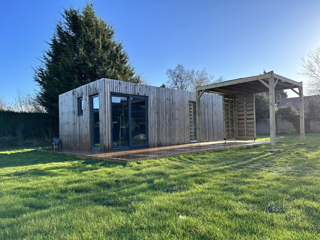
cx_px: 160
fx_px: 222
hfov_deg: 71.6
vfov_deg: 56.8
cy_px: 120
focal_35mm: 24
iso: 80
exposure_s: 1/2070
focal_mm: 6.86
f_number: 1.78
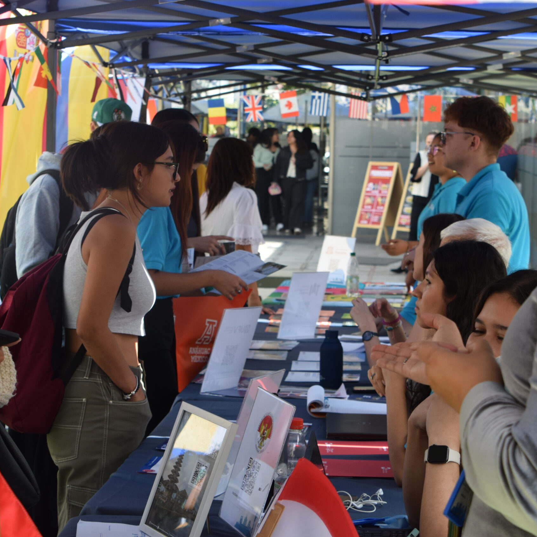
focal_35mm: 85
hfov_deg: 20.4
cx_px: 249
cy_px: 266
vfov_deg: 20.4
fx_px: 1492
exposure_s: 1/200
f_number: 7.1
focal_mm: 44
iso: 400
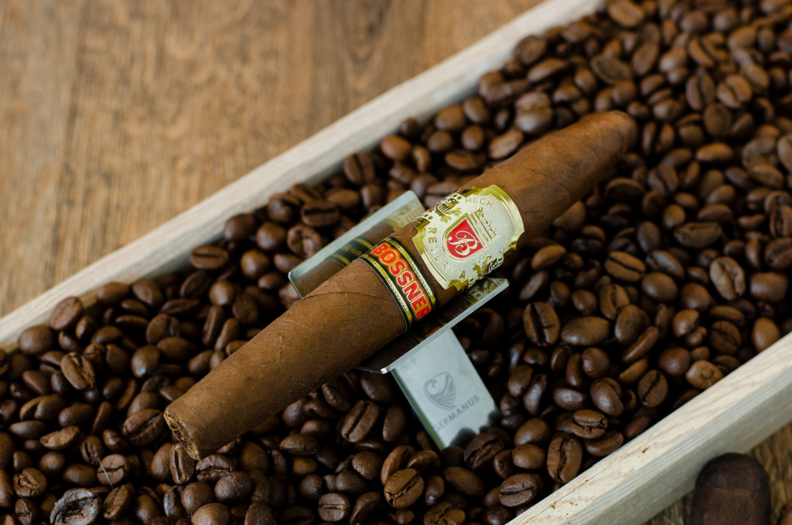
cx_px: 396
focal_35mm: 75
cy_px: 262
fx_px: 1647
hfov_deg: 27.0
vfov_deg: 18.1
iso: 640
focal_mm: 50
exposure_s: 1/100
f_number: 4.5
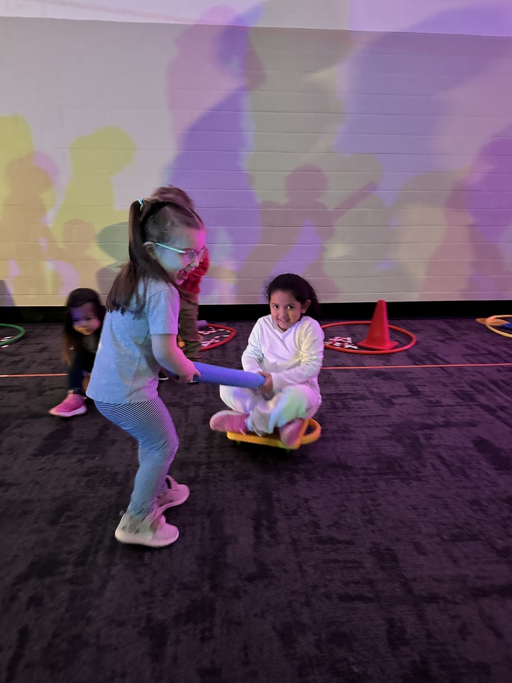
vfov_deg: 71.6
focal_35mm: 24
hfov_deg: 56.8
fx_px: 473
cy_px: 342
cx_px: 256
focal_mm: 6.86
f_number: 1.78
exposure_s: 1/30
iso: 1600
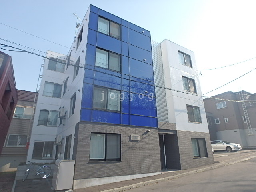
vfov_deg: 63.4
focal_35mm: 21
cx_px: 128
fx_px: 155
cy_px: 96
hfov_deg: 79.0
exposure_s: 1/640
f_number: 3.5
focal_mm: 3.7
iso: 125
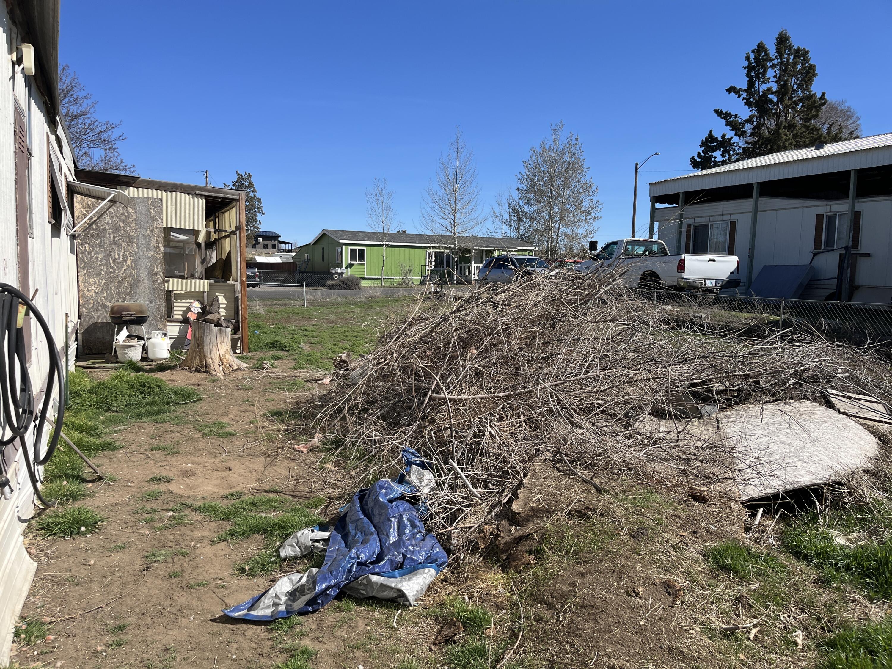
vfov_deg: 53.1
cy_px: 334
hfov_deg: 67.3
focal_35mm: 26
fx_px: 670
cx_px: 446
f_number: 1.6
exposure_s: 1/3521
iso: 50
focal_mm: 5.1
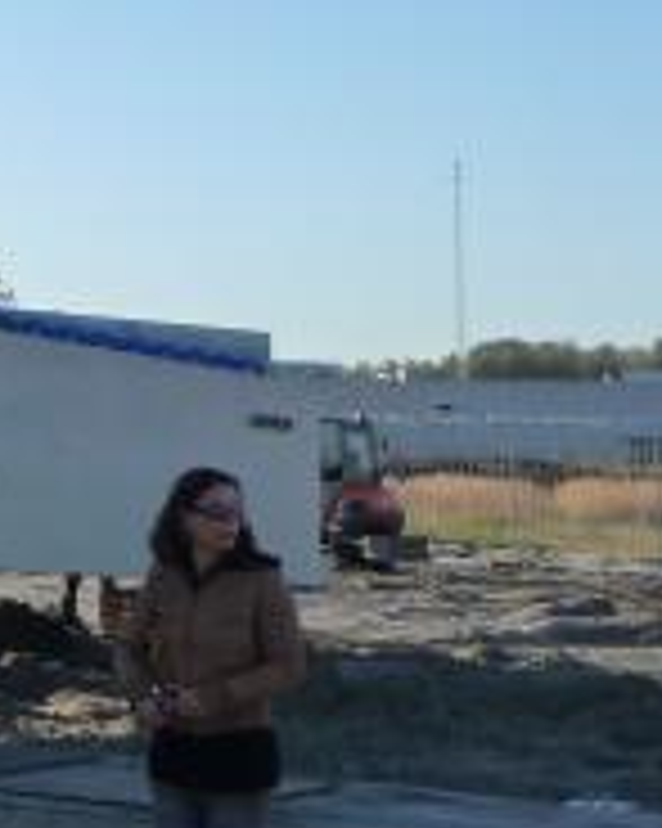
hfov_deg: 13.2
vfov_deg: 18.6
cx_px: -612
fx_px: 2500
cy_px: 144
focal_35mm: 102
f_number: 3.5
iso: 160
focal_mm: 5.3
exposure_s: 1/800
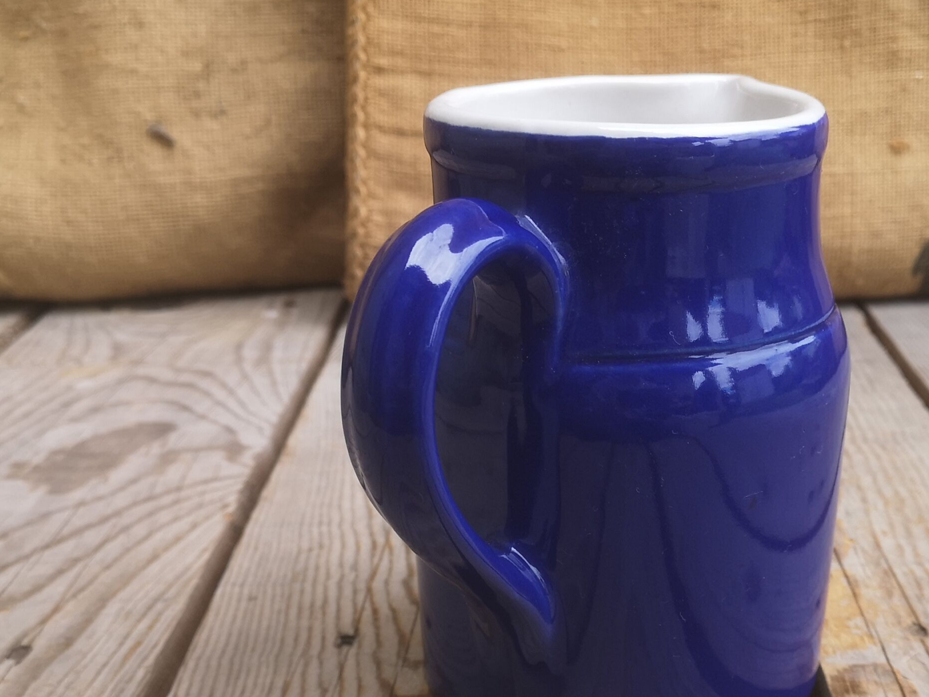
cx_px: 583
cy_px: 494
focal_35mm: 53
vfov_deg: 27.3
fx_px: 1423
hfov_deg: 36.0
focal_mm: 5.58
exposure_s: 1/350
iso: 50
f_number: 1.8
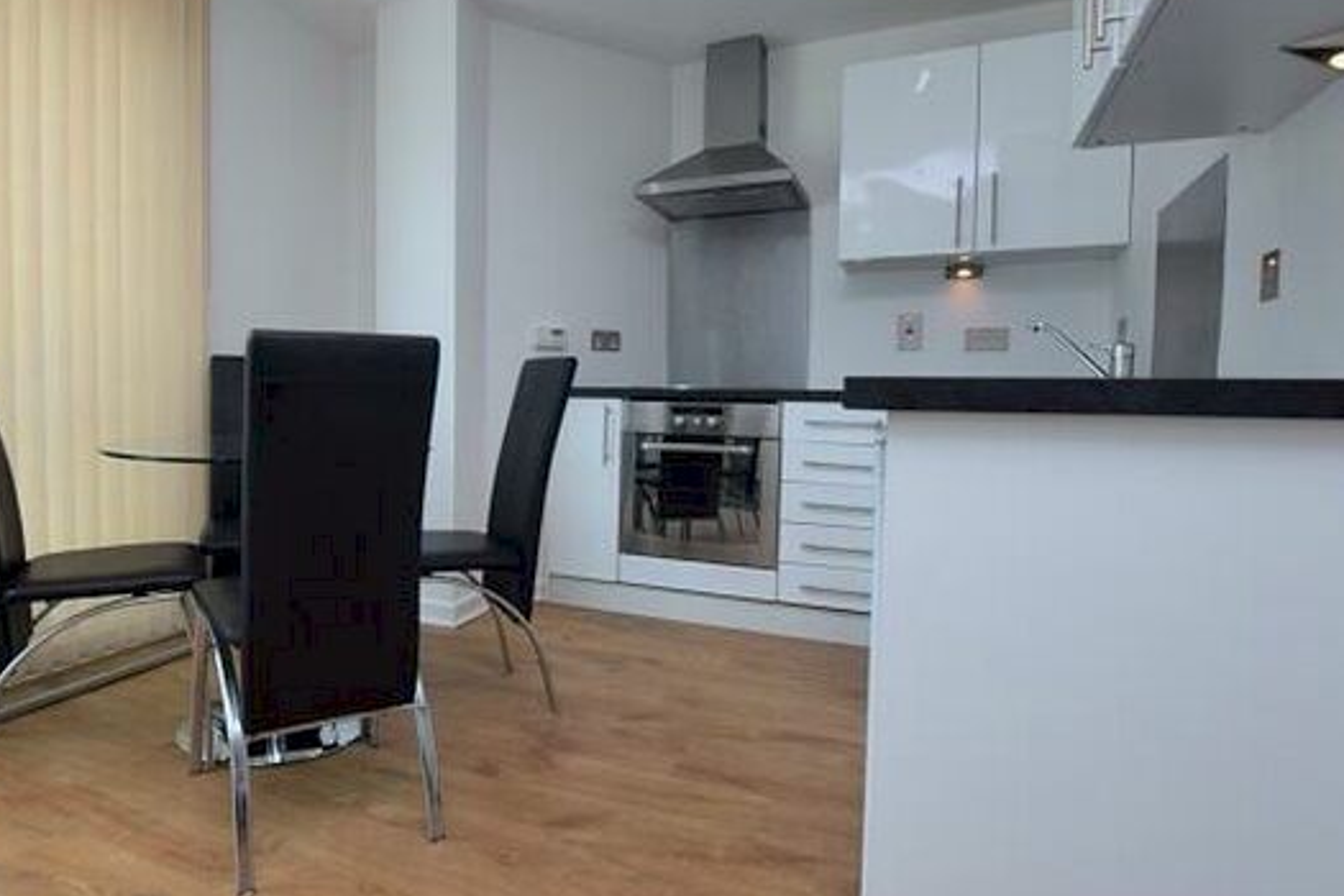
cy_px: 435
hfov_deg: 82.9
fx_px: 747
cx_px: 535
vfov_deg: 61.9
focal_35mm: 20
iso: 400
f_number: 5.6
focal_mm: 10
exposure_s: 1/125
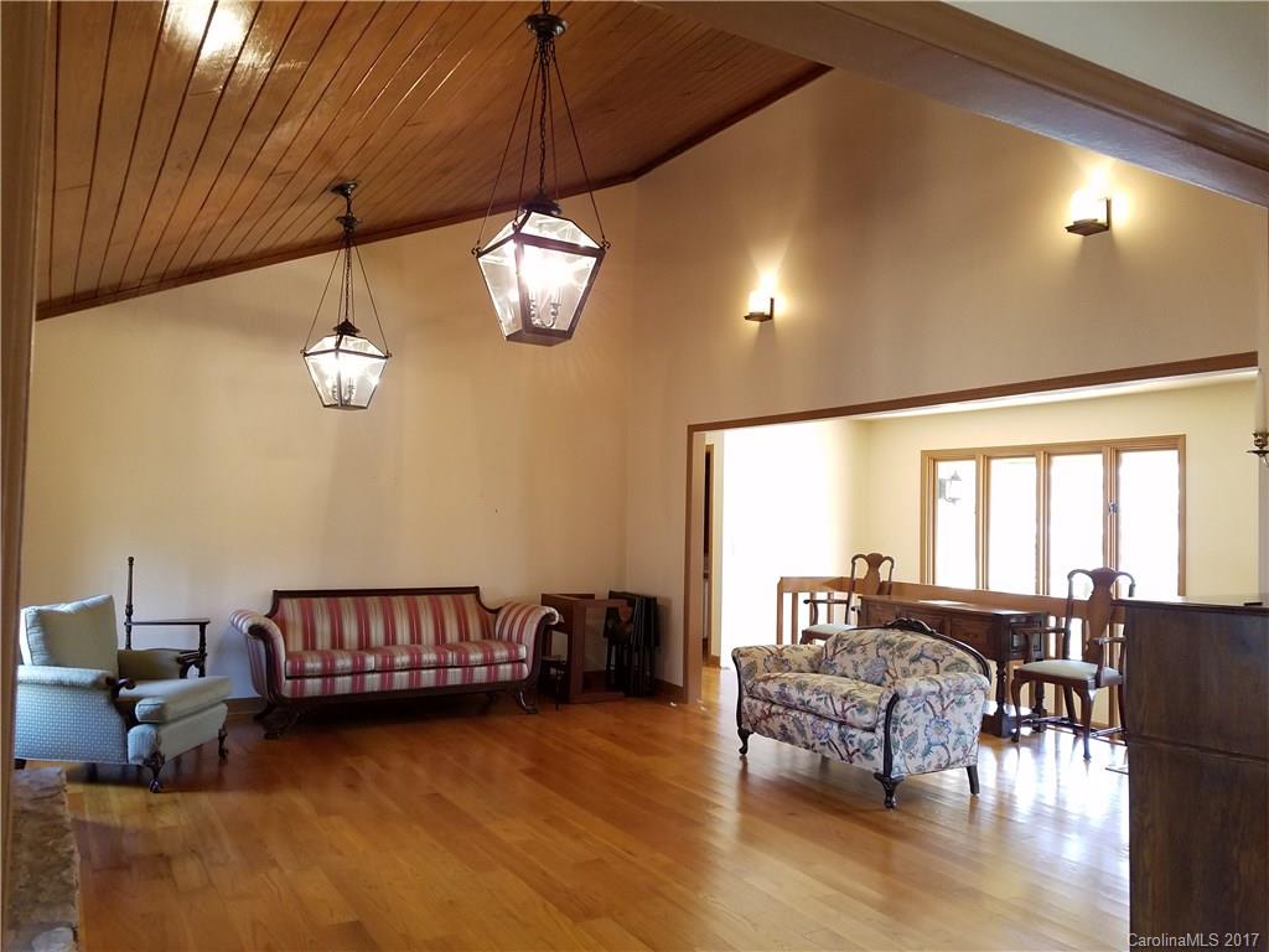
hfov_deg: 67.3
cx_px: 634
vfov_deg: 53.1
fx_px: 953
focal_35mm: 26
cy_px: 476
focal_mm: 4.2
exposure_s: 1/30
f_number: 1.7
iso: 160
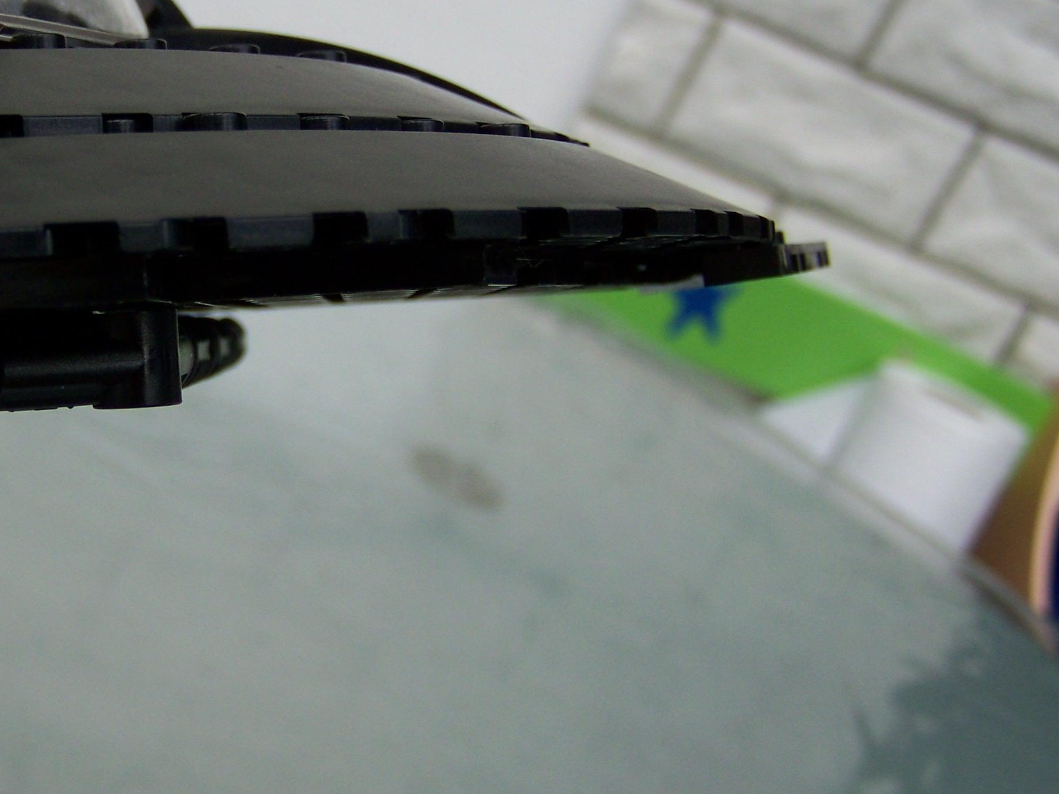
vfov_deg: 22.5
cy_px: 269
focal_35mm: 65
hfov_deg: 29.0
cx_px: 174
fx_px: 1989
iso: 64
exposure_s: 1/320
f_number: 2.8
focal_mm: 6.3
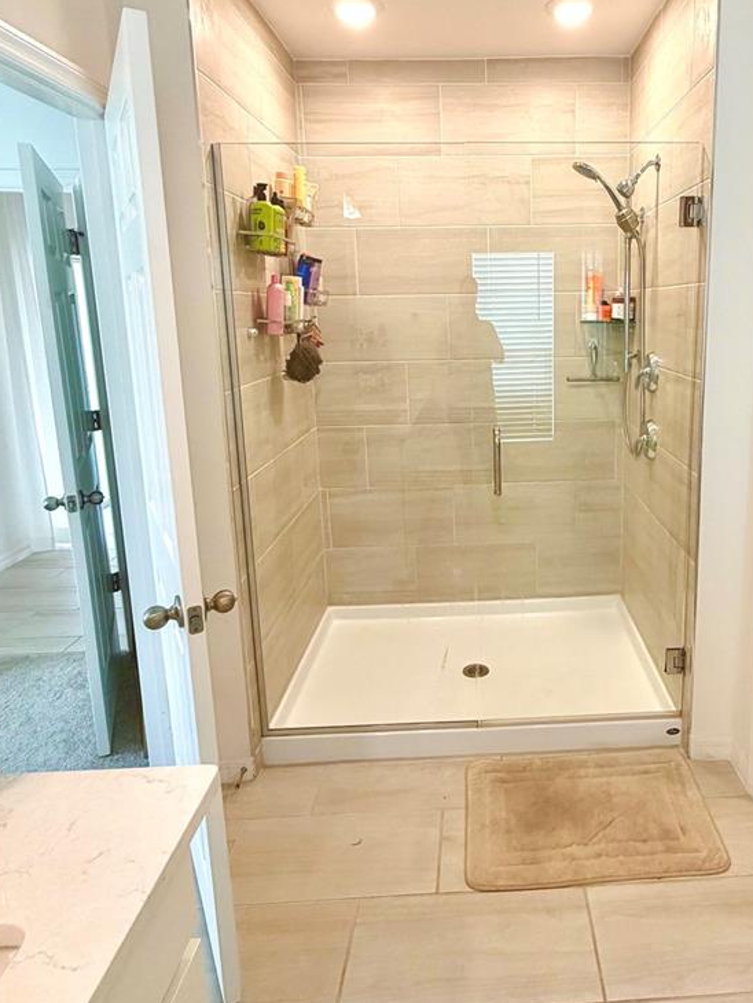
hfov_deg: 57.4
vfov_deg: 73.5
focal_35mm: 23
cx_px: 511
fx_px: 667
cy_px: 426
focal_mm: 2.22
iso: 160
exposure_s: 1/120
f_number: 2.2
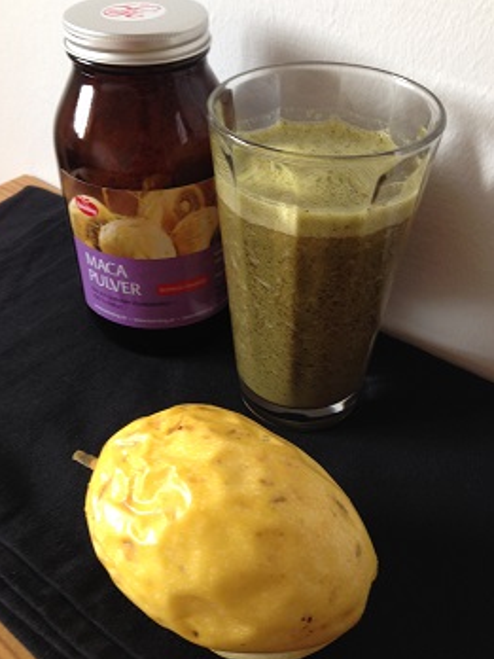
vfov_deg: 52.6
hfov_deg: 40.7
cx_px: 245
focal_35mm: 35
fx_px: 666
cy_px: 315
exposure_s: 1/20
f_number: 2.4
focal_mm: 4.12
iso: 80
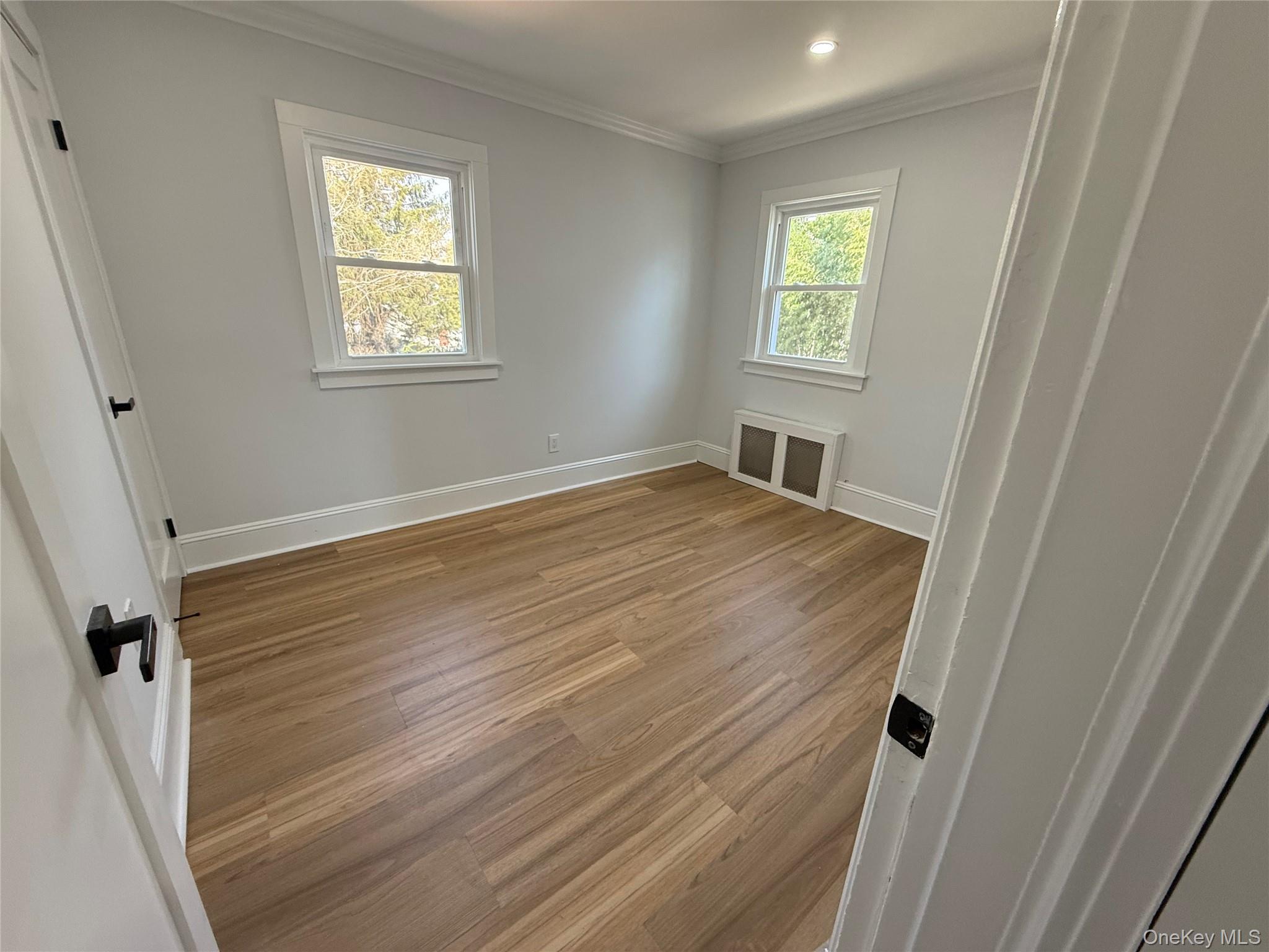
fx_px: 513
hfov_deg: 102.1
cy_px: 476
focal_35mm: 14
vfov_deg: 85.7
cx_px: 634
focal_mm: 2.22
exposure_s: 1/120
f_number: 2.2
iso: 160
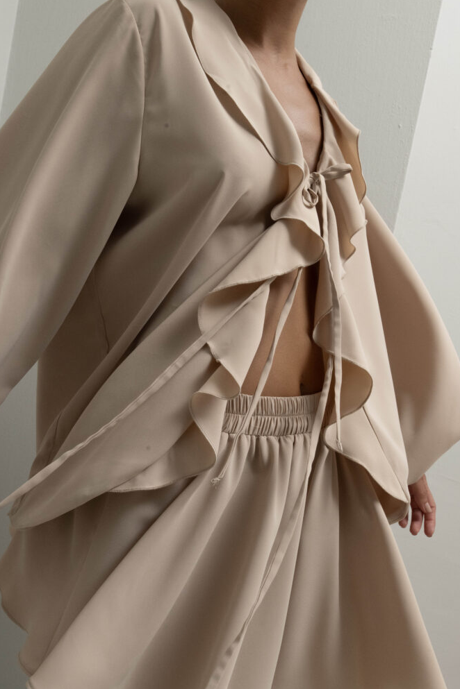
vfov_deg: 63.7
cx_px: 187
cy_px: 341
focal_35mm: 29
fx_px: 556
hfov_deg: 44.8
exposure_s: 1/200
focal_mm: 24
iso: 1250
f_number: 16
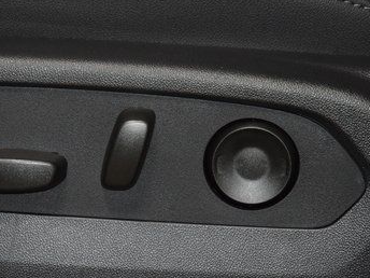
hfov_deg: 10.5
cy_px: 140
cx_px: 129
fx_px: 2009
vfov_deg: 7.9
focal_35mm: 188
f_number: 4.5
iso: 2800
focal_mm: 70
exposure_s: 1/125
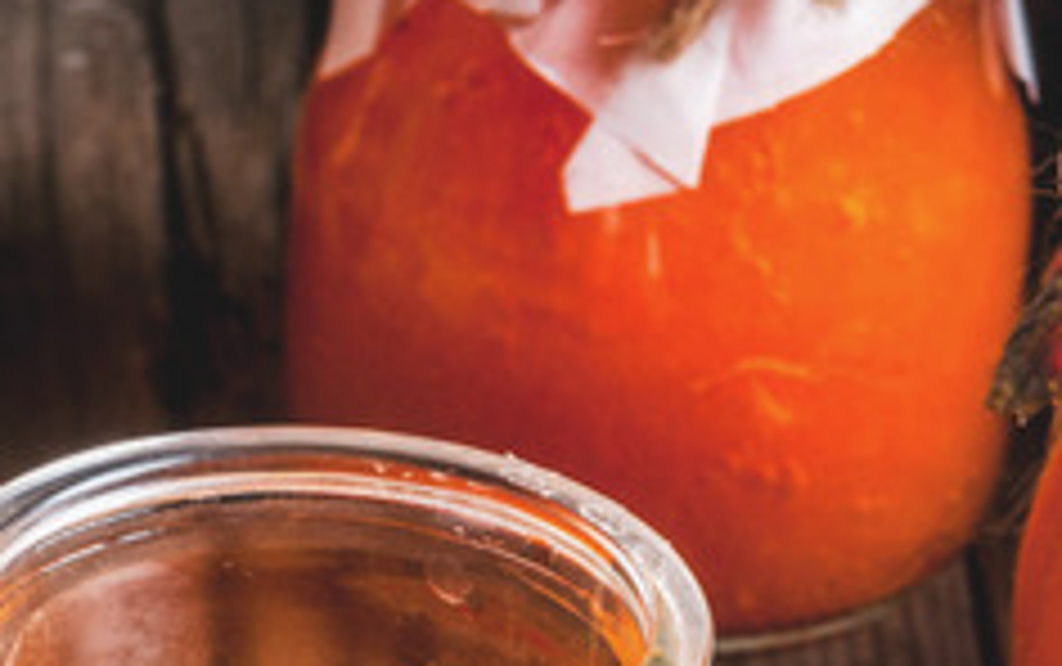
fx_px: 10256
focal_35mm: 354
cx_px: 27
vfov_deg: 3.7
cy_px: 968
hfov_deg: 5.9
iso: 100
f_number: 13
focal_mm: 70
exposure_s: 1/60
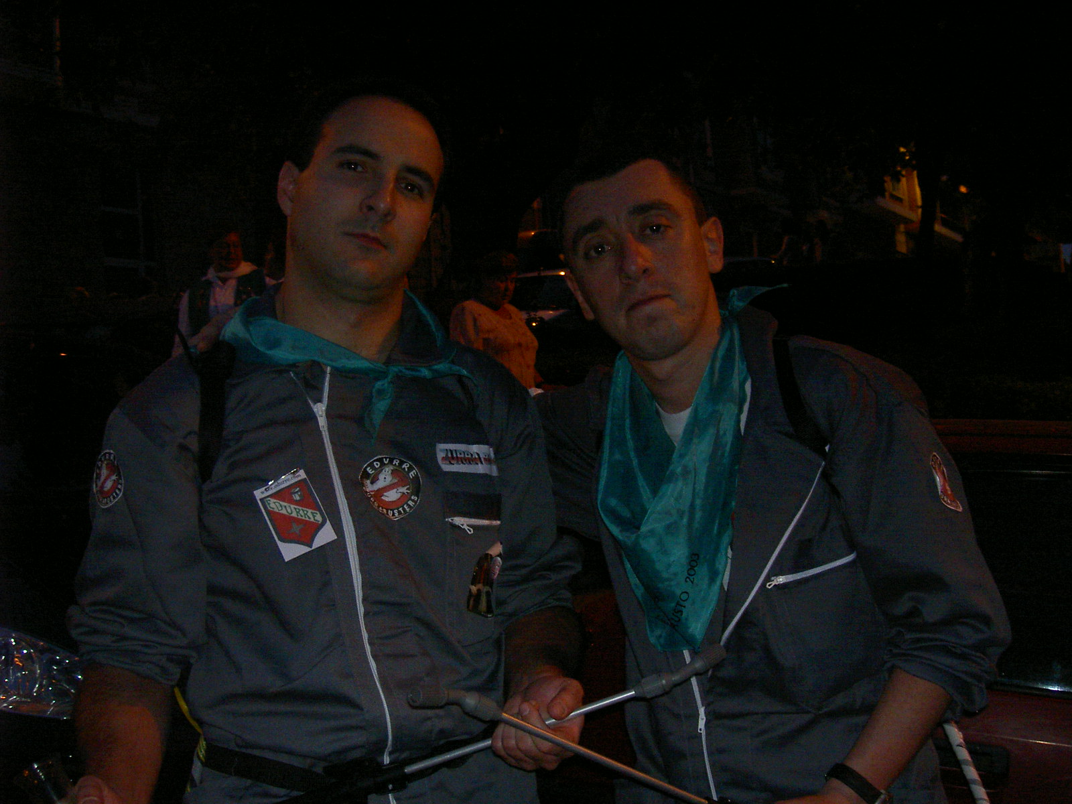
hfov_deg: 47.9
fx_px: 1208
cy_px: 402
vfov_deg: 36.8
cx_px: 536
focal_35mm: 39
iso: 100
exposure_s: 1/59.5
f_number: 2.8
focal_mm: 8
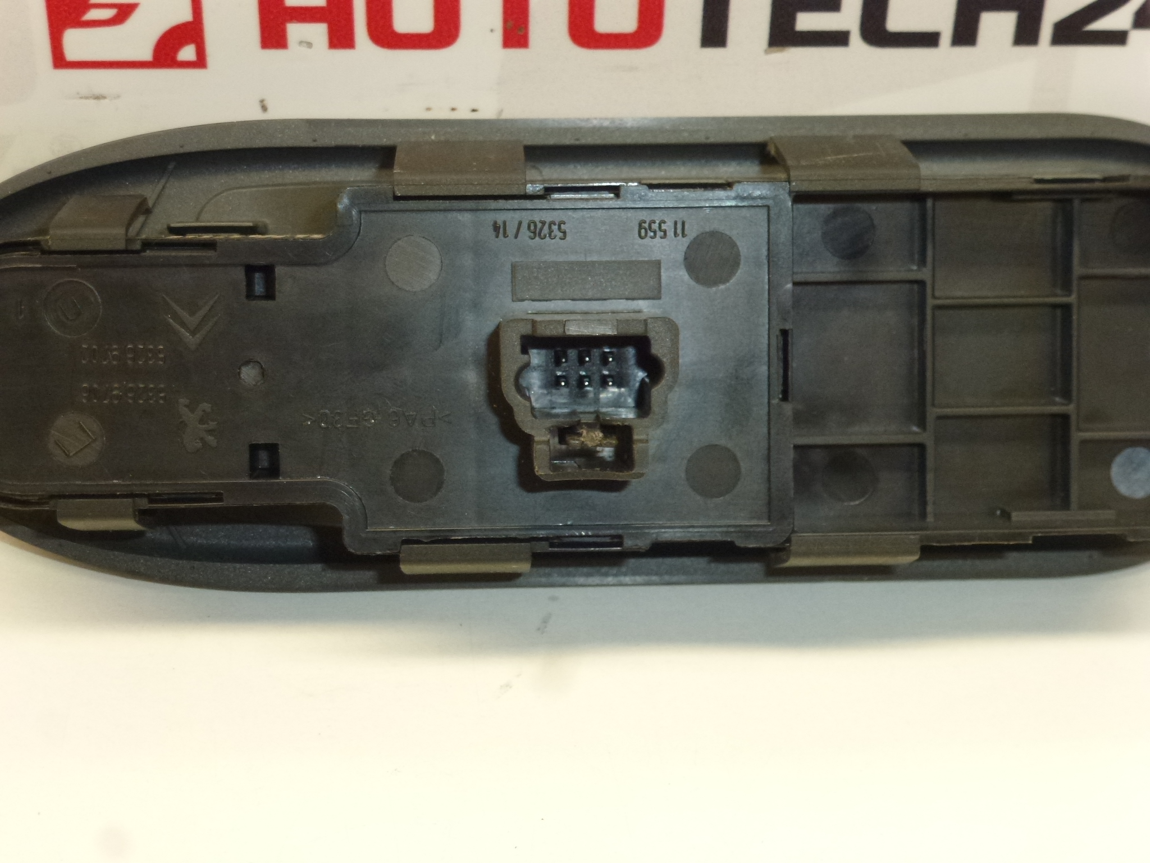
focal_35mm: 76
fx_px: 2525
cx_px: 575
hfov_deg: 25.7
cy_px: 432
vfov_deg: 19.4
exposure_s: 1/60
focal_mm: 13.6
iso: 400
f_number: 4.7
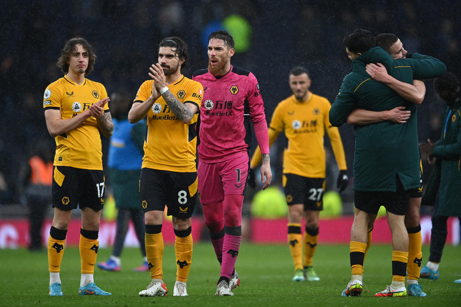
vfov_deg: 2.7
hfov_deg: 4.1
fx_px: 6401
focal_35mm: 500
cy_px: 154
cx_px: 230
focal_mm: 500
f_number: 4
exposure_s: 1/1250
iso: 2000
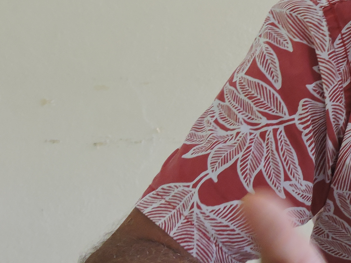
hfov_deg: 17.3
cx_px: 459
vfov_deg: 13.8
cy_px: 47
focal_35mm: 107
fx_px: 1085
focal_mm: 7.2
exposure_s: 1/25
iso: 400
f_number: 3.8
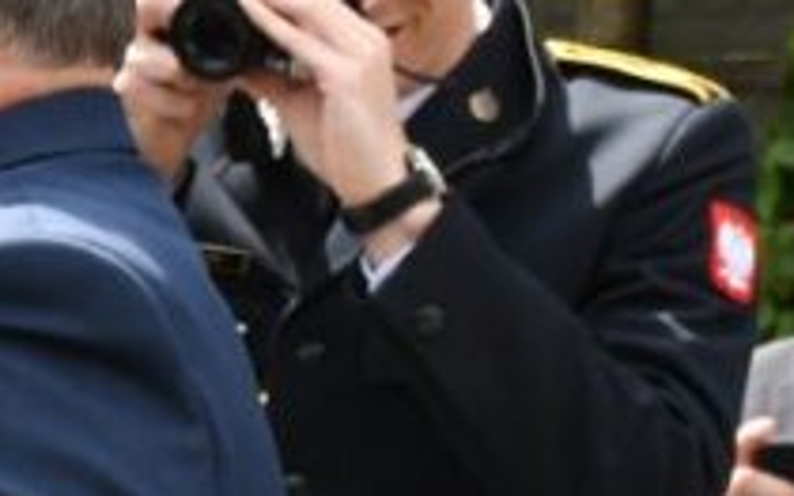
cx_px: -1096
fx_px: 6121
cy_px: 683
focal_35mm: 283
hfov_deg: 7.0
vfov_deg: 4.6
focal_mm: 38
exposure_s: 1/160
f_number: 5.6
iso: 110
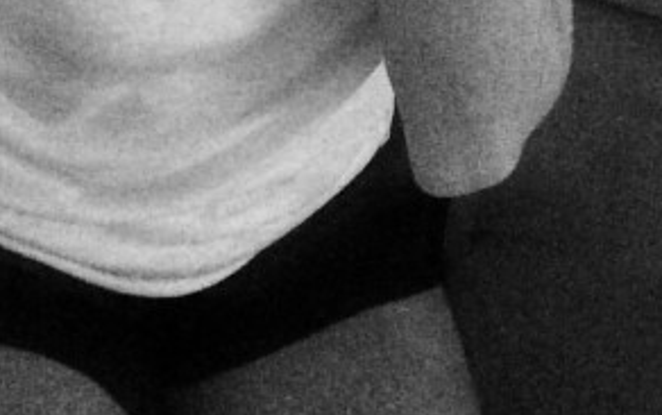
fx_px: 1354
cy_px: -307
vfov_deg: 15.3
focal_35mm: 75
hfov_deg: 27.4
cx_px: 397
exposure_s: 1/15
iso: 1600
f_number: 2.4
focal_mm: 2.15
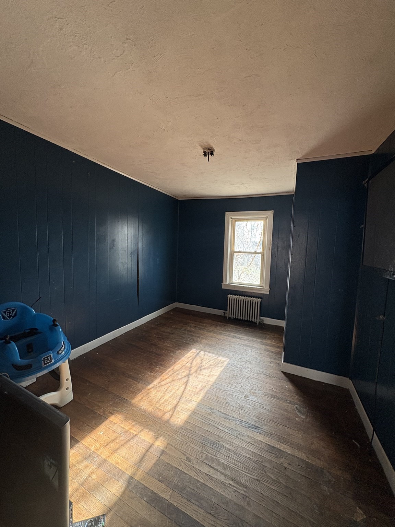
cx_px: 198
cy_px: 264
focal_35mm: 14
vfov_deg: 102.1
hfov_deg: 85.7
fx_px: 213
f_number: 2.2
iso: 200
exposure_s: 1/99
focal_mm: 2.22
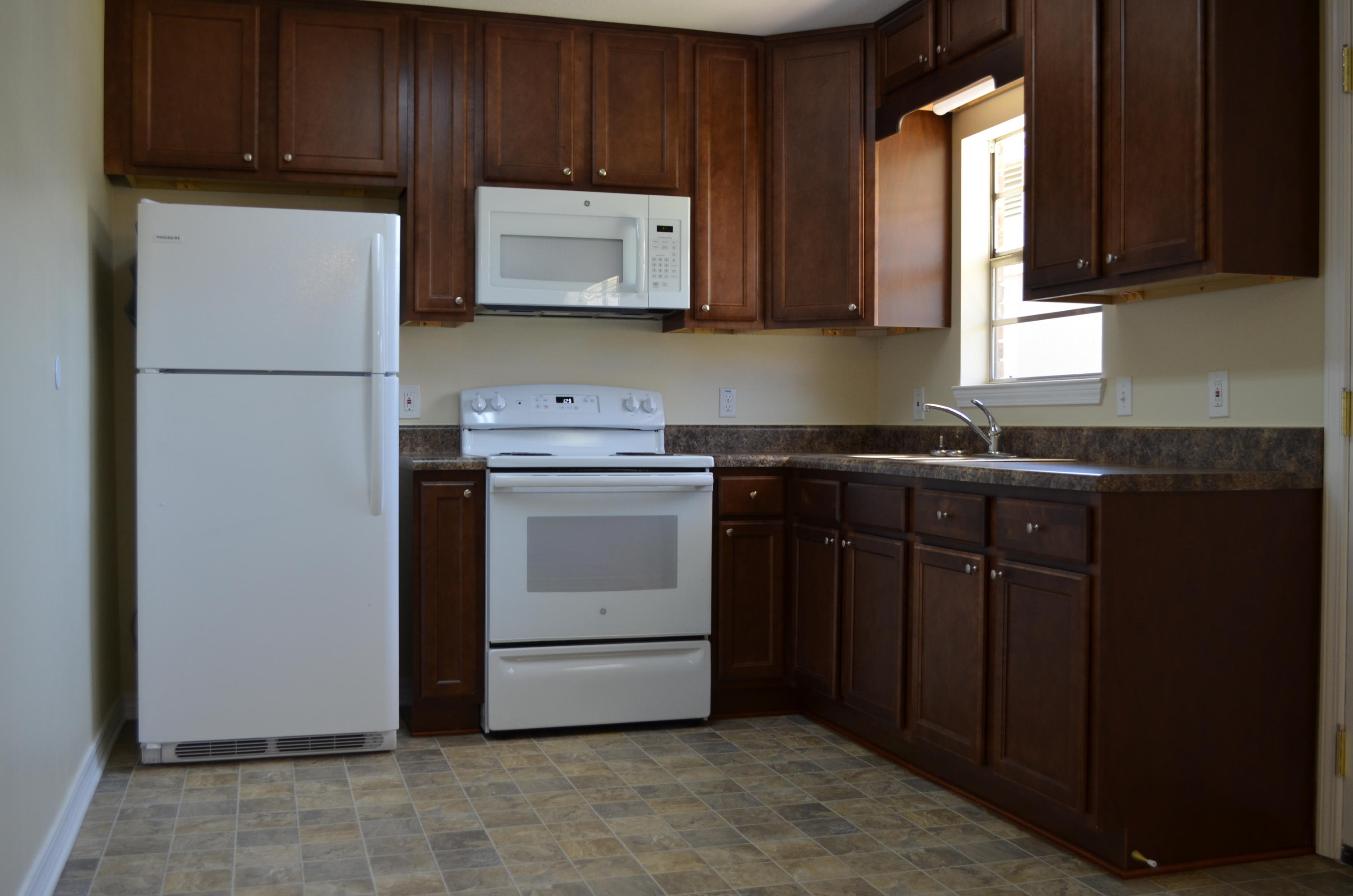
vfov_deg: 36.7
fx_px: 1350
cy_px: 448
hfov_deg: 53.2
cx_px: 676
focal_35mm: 36
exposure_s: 1/80
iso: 400
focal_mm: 24
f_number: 4.2
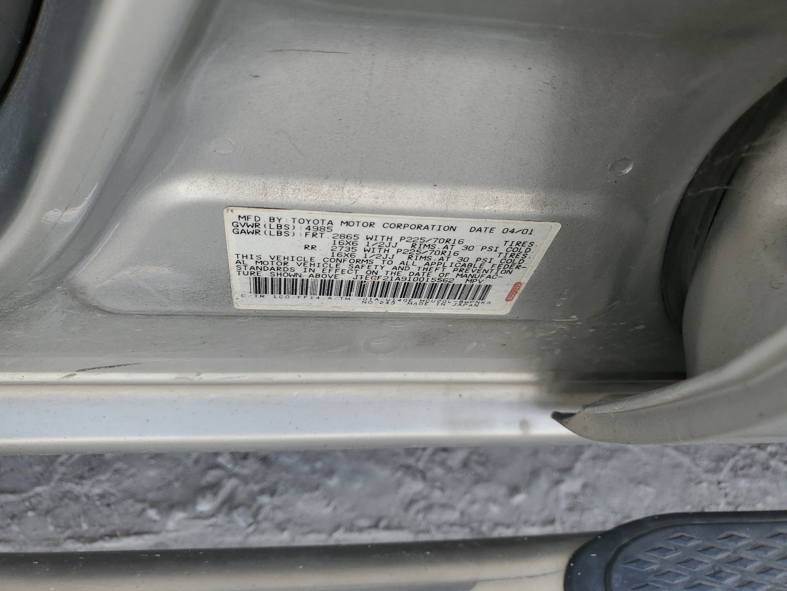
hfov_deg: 67.3
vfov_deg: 53.1
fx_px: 591
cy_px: 296
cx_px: 394
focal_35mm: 26
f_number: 1.5
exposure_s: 1/769
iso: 50
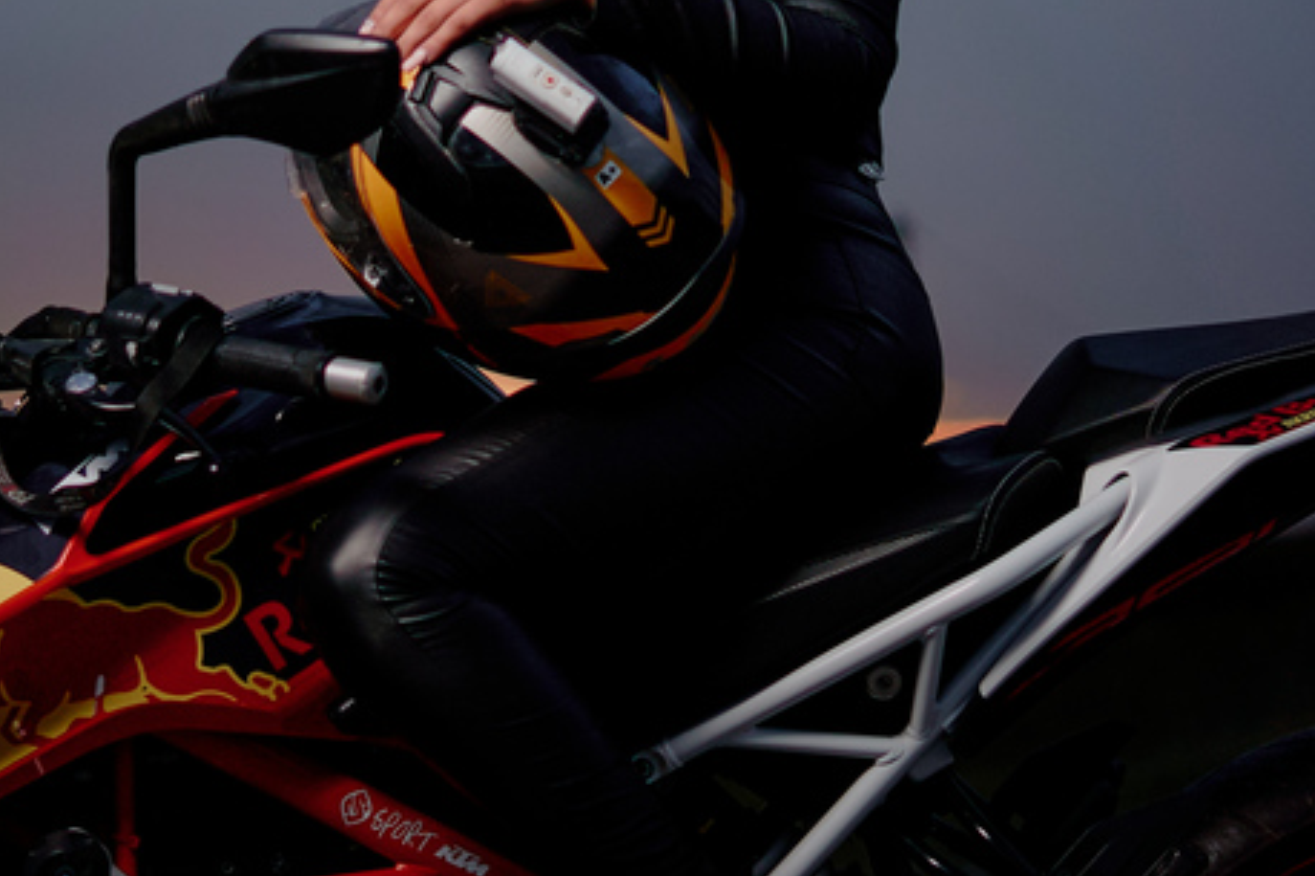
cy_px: 373
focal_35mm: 131
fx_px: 4783
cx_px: 534
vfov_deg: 10.5
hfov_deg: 15.6
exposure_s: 1/1600
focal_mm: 50
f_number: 1.8
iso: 100
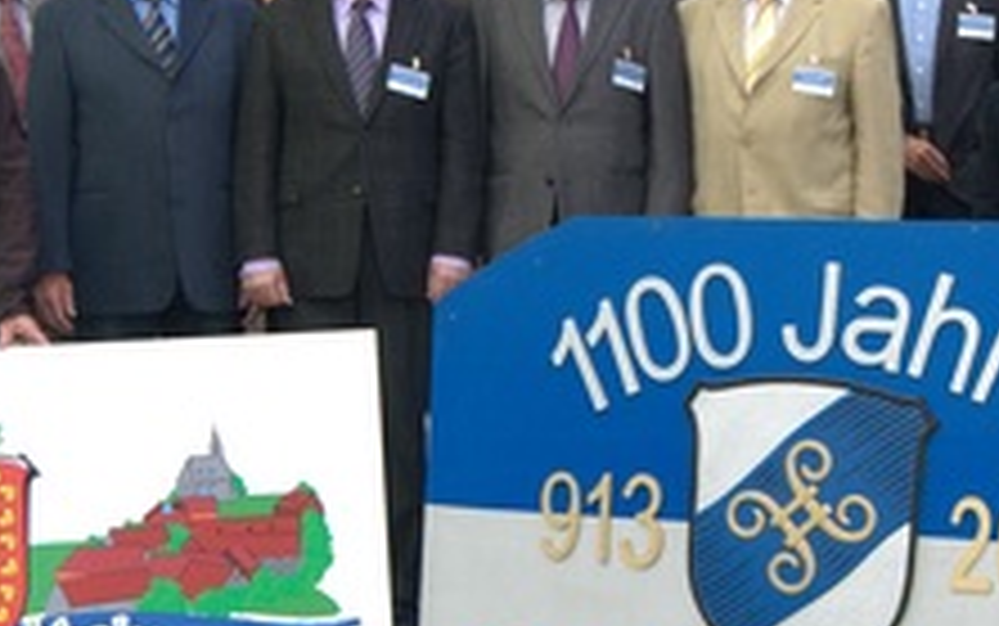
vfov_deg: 19.7
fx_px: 1798
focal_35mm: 66
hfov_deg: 30.9
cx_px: 612
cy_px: 347
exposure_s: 1/125
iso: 320
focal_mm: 24
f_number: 5.6
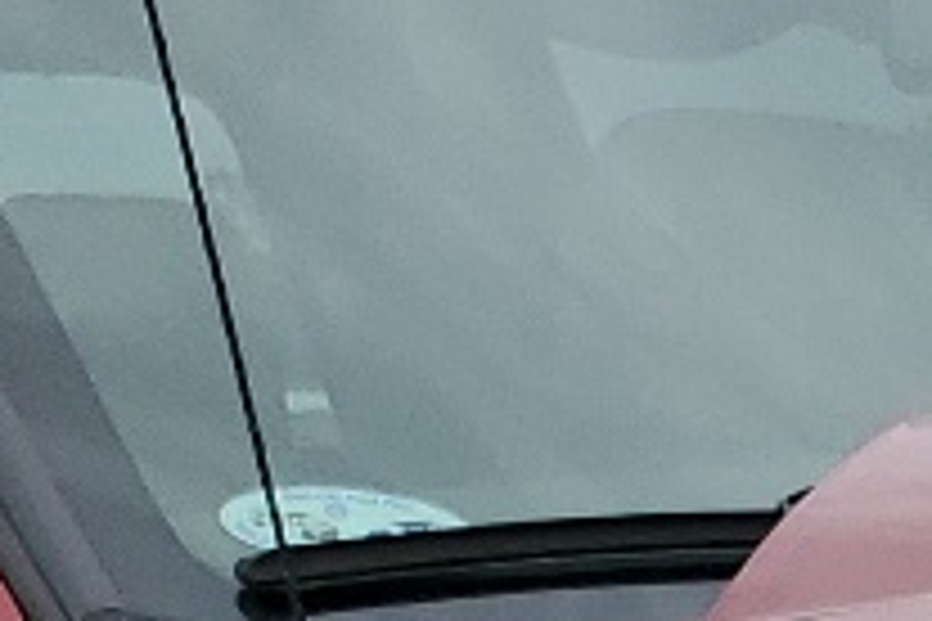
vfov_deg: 5.9
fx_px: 5410
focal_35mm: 209
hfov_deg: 8.9
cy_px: 2174
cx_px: 2247
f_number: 1.5
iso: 50
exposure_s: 1/1250
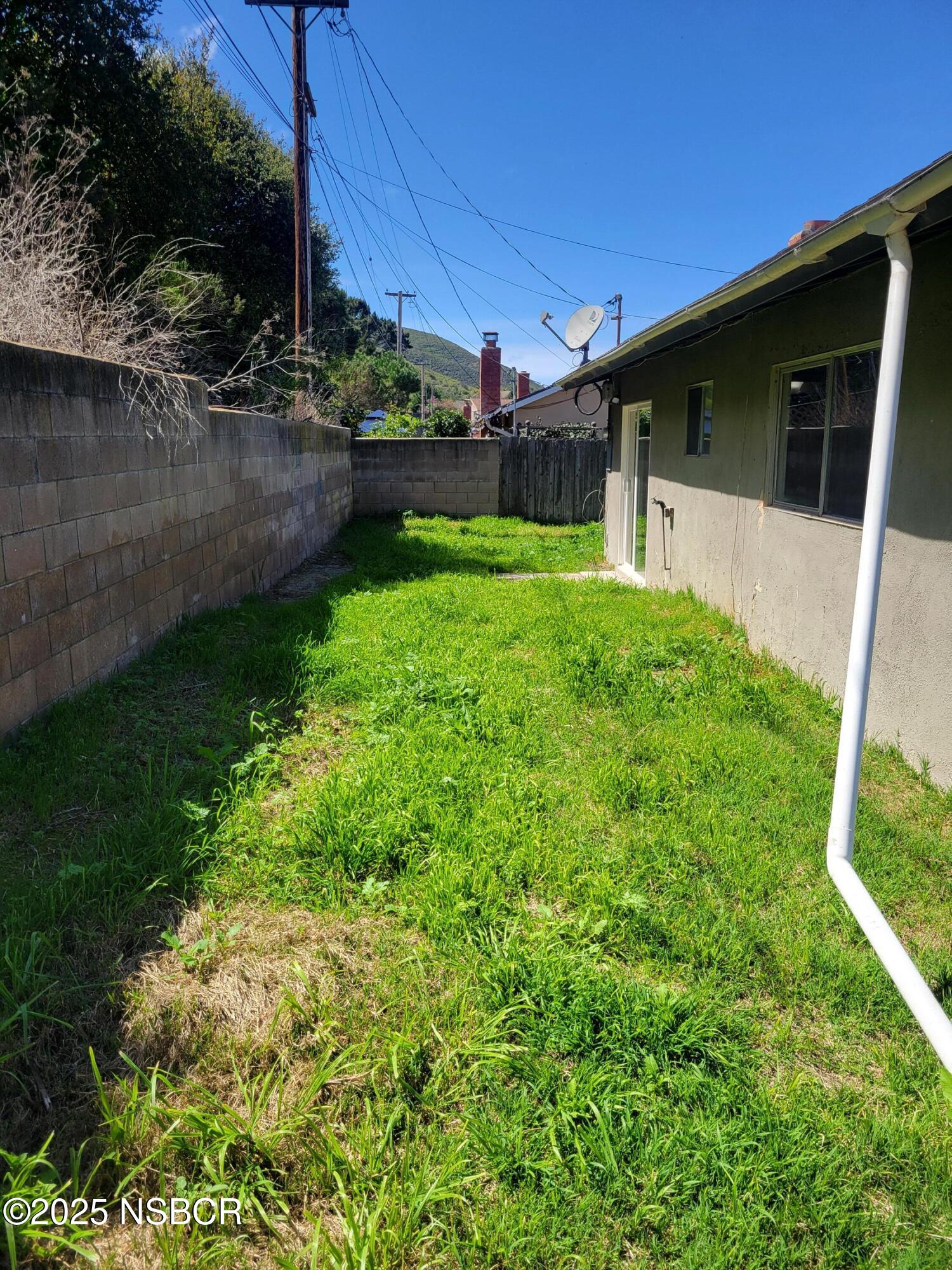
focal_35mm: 26
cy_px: 635
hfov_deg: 53.1
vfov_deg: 67.3
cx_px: 476
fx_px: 953
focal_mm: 5.4
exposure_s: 1/1714
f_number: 1.8
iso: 40
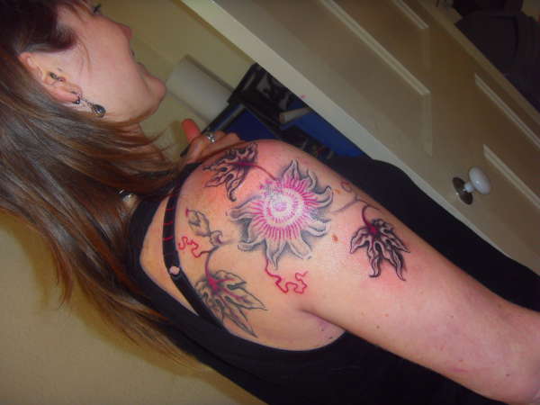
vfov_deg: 36.8
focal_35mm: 39
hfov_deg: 47.9
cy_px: 202
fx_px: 608
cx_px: 270
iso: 100
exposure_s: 1/45
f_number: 3.5
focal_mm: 6.6
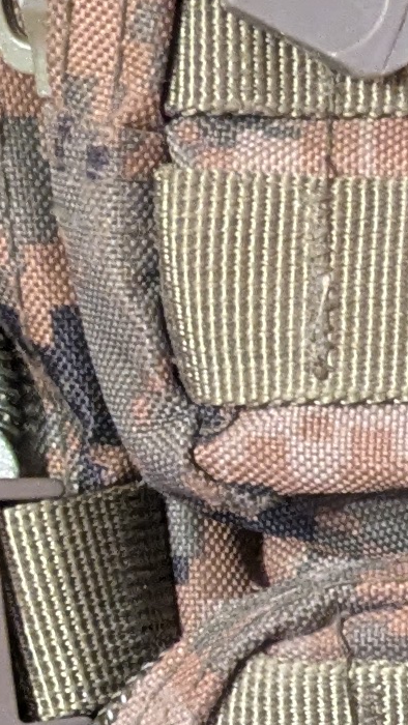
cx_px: 769
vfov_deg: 11.5
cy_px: 1025
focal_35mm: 180
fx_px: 3460
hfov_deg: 6.6
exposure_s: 1/25
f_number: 1.89
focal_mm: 5.43
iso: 1308
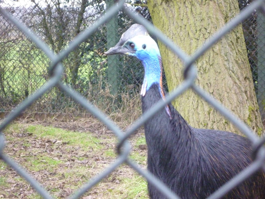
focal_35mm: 145
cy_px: 100
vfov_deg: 10.2
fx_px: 1110
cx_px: 132
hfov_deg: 13.6
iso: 800
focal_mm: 26
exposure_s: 1/30
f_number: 5.9
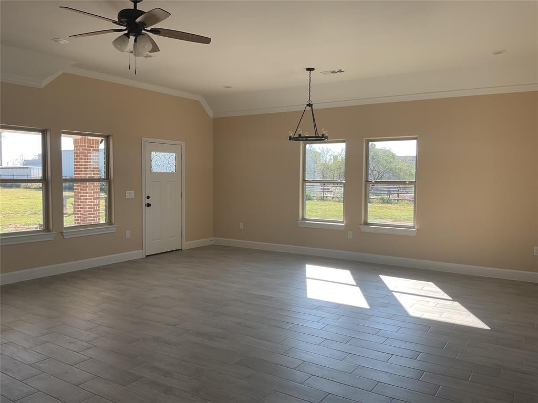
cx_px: 269
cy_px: 202
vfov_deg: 48.2
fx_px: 451
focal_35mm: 29
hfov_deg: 61.7
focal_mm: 3
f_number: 1.8
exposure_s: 1/180
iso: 16
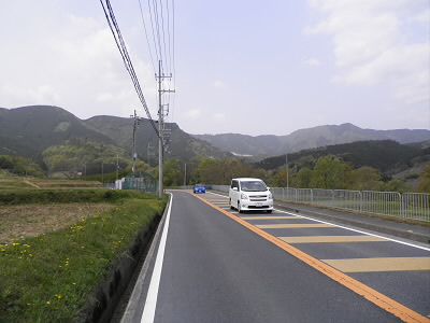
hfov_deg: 65.3
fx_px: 335
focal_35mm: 27
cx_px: 215
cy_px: 162
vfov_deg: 51.4
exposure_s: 1/160
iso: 64
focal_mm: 4.9
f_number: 8
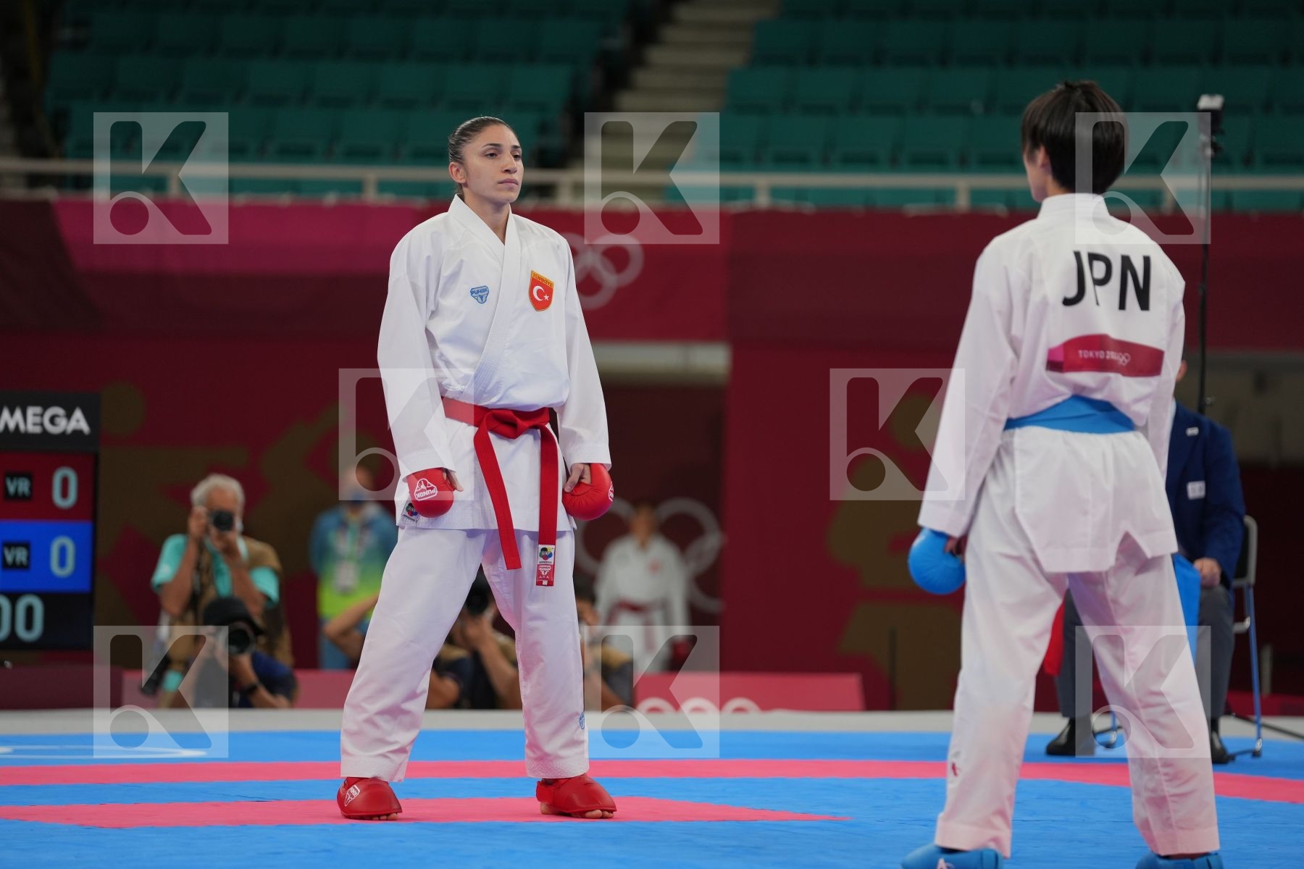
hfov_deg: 11.9
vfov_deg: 7.9
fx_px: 6266
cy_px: 434
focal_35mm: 173
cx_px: 652
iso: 500
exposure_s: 1/1000
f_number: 2.8
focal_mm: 173
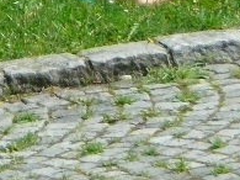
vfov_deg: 2.1
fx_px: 4788
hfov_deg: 2.9
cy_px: -115
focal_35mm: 691
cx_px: -86
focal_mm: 25
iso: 400
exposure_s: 1/800
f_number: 7.1
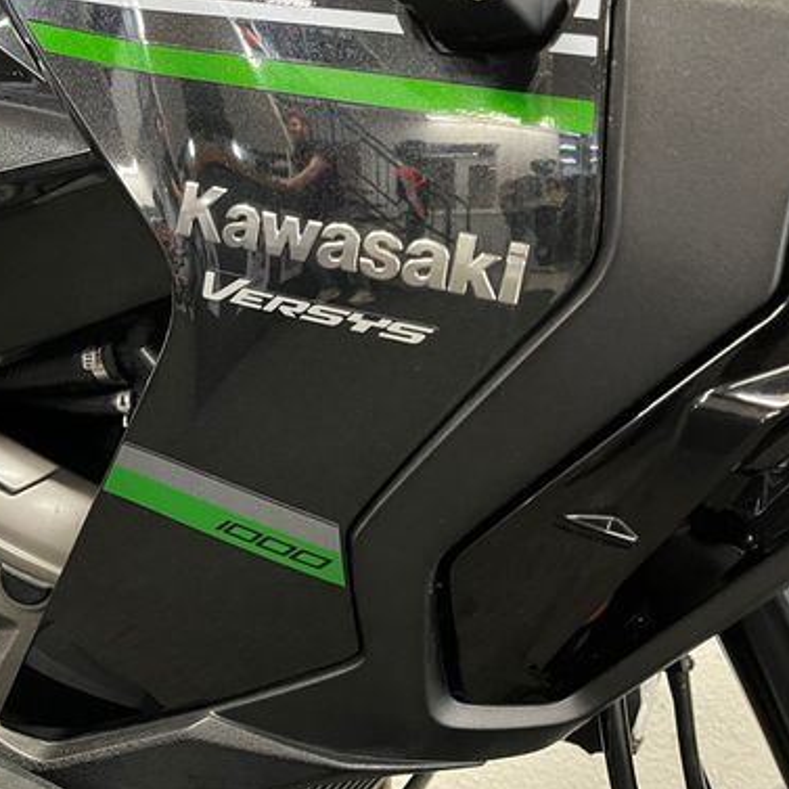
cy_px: 362
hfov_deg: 42.3
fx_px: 1006
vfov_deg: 42.8
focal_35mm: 39
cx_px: 272
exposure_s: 1/33
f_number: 1.6
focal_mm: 5.1
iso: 500
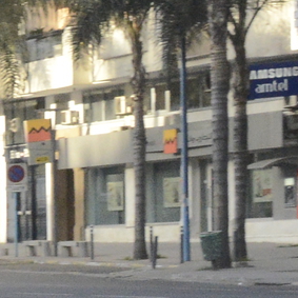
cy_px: 456
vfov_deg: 5.9
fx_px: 2883
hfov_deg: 5.0
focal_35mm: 296
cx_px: -1049
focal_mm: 35
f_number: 11
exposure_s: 1/500
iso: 3200
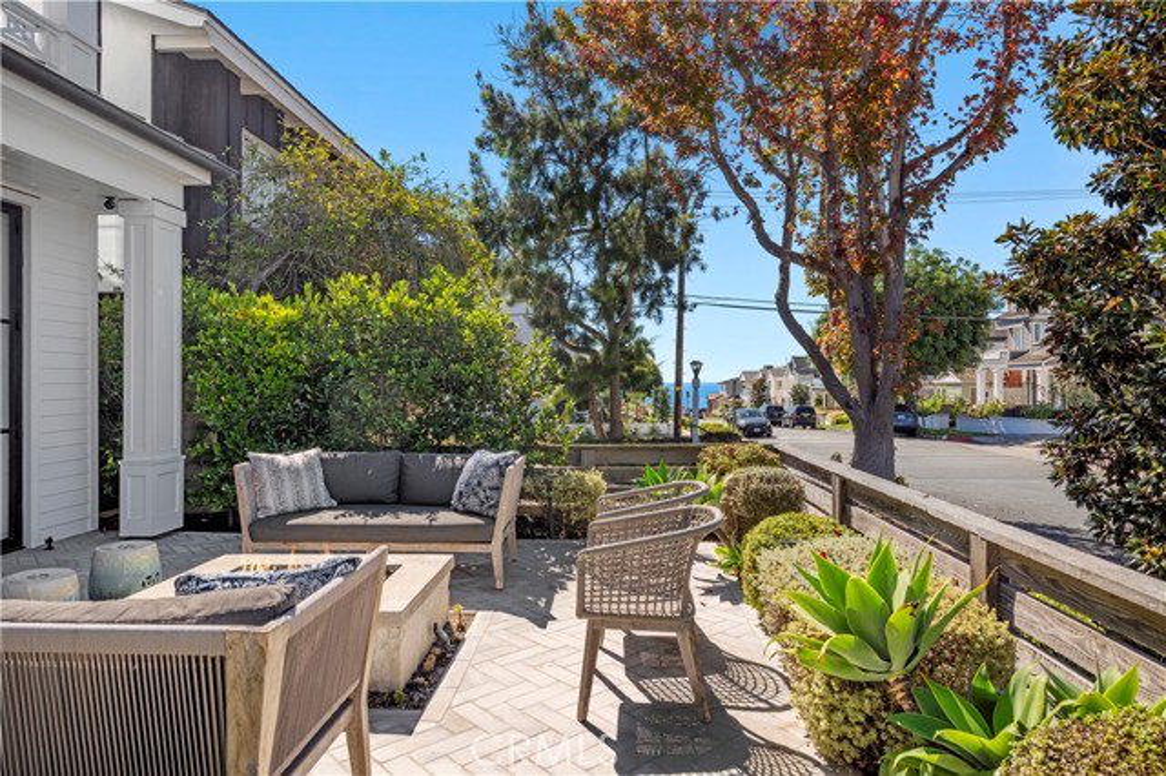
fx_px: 712
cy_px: 388
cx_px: 583
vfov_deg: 57.2
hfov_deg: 78.6
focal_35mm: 22
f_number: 9
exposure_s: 1/200
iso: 80
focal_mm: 22
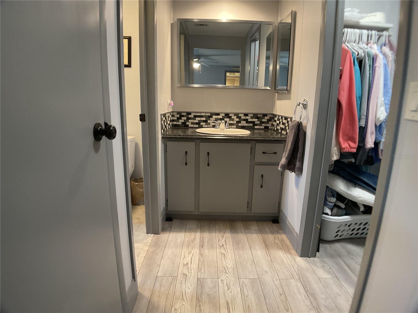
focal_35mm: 29
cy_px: 156
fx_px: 350
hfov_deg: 61.7
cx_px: 209
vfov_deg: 48.2
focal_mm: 3
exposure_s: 1/60
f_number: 1.8
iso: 160
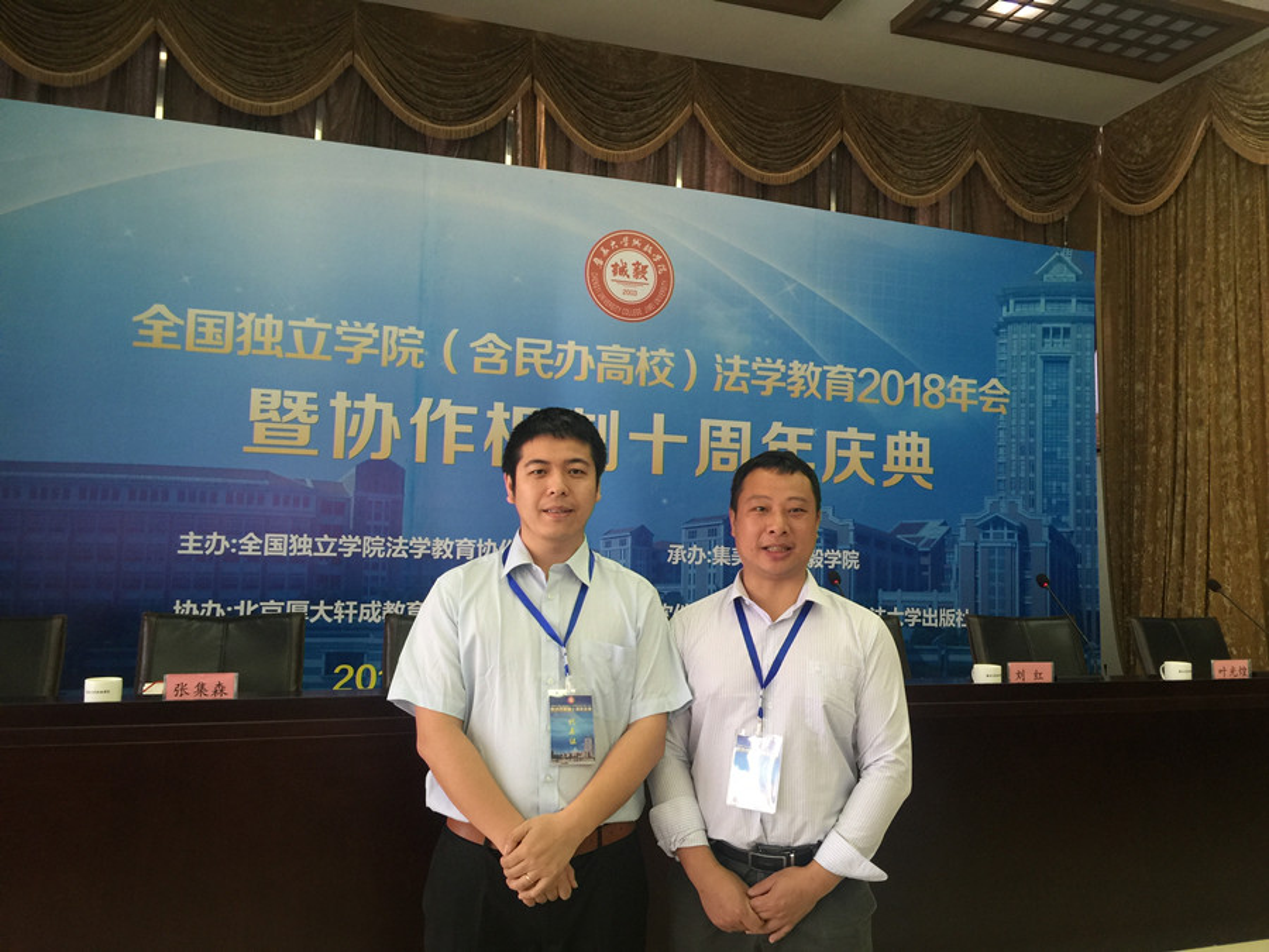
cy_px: 476
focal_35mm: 29
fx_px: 1063
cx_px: 634
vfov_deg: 48.2
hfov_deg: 61.7
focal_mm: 4.15
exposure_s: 1/17
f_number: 2.2
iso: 40
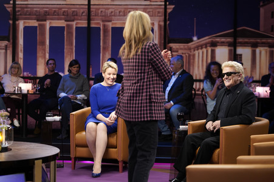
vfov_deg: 16.0
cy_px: 91
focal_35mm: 85
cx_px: 137
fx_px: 646
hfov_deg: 23.9
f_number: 2.8
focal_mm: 85
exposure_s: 1/160
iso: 1600
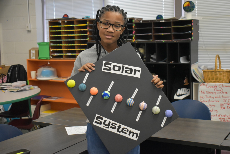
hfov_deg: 37.8
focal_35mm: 52
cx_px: 115
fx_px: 335
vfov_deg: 25.8
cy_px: 77
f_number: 4.5
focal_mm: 35
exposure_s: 1/125
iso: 2500
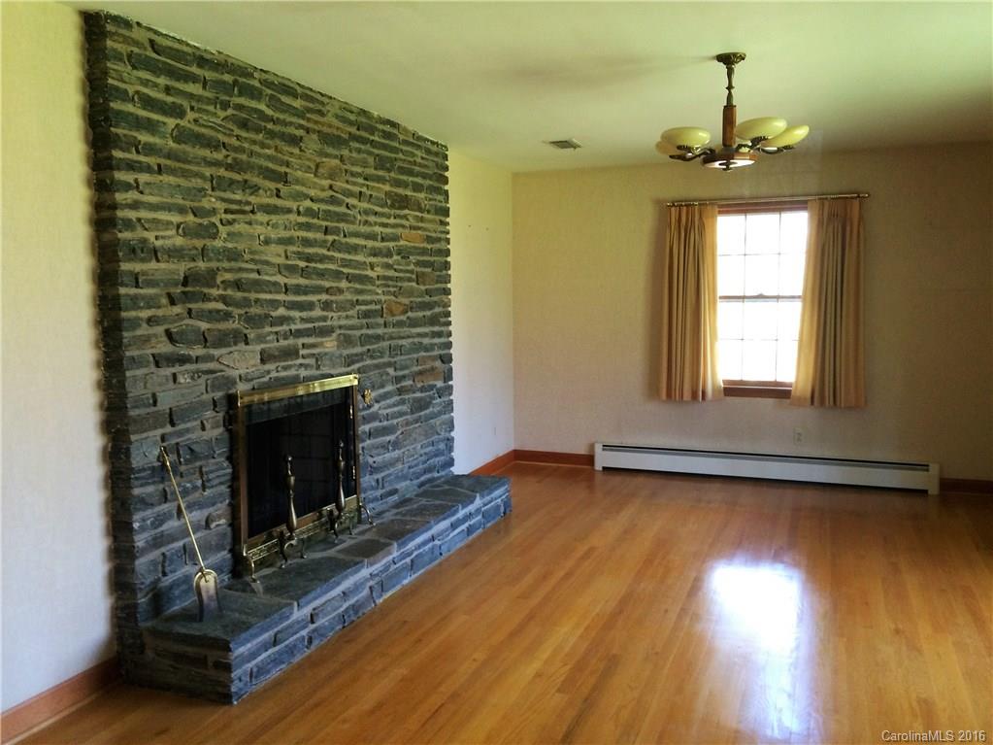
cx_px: 496
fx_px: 832
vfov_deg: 48.2
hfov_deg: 61.7
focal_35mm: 29
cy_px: 372
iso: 160
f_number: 2.2
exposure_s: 1/30
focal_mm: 4.15
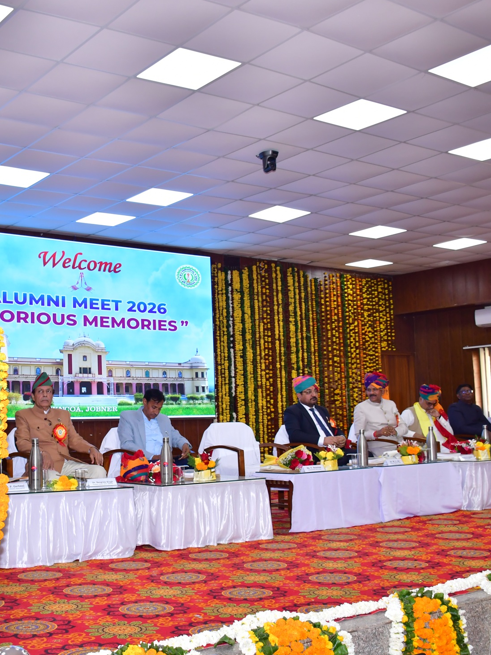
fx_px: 832
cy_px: 329
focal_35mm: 44
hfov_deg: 32.5
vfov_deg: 42.9
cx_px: 147
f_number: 4.5
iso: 500
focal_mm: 20
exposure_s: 1/160
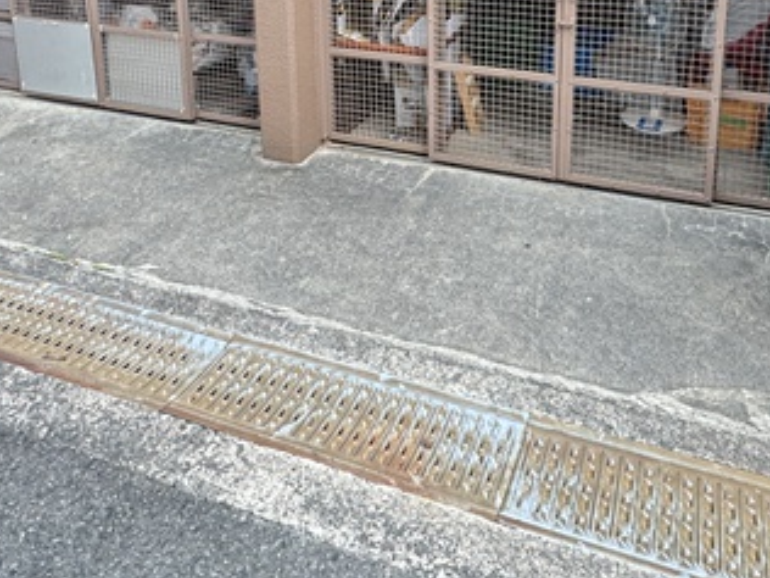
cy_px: -11
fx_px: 690
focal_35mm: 31
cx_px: 465
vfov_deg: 39.6
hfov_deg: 57.8
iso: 160
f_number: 2.2
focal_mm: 2.22
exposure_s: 1/99
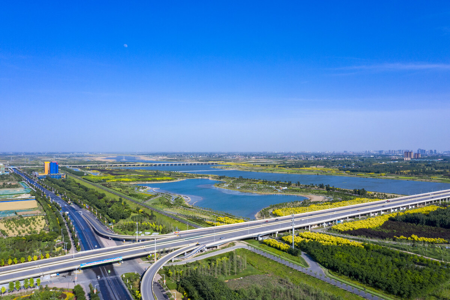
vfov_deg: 46.4
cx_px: 225
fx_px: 350
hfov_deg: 65.5
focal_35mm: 28
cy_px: 150
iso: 100
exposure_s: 1/240
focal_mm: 10.26
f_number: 8
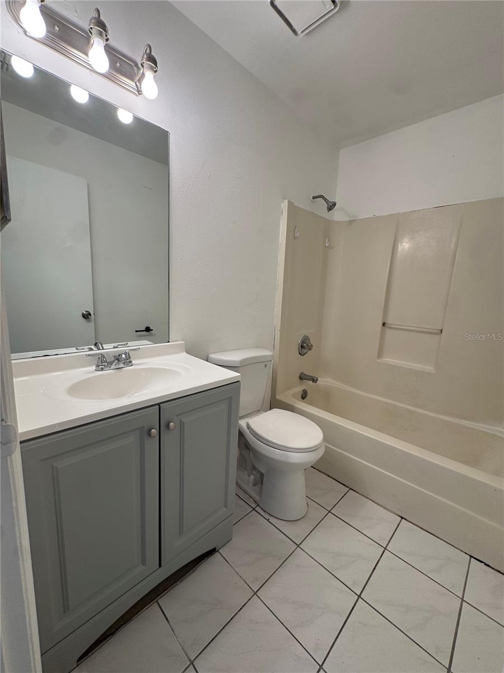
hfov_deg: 85.7
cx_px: 252
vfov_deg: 102.1
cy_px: 336
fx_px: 272
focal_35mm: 14
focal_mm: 2.22
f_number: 2.2
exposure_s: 1/120
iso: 64
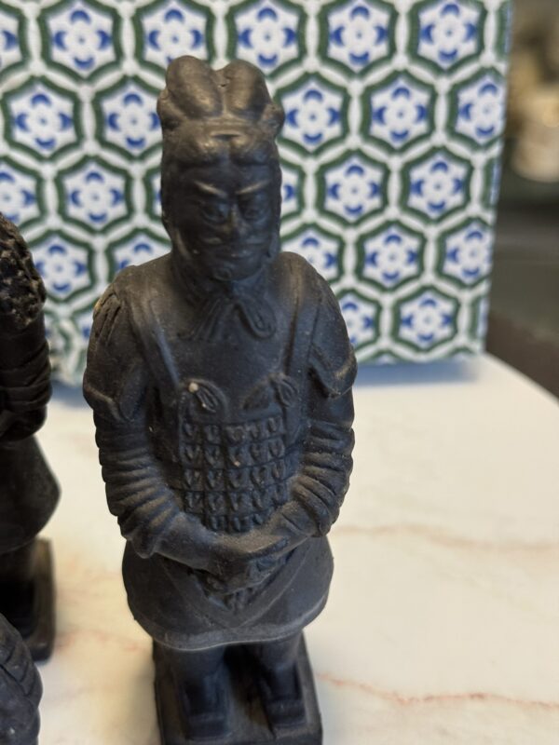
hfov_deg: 30.3
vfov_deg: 39.7
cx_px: 280
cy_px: 372
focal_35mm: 48
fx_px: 1034
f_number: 1.78
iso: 250
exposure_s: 1/60
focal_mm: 6.76
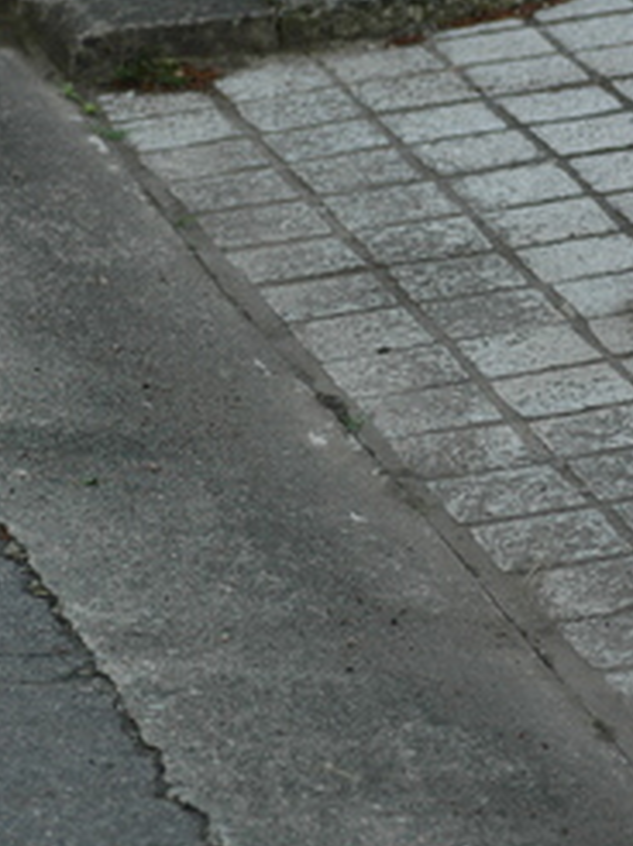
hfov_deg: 5.6
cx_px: 595
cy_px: 313
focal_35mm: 264
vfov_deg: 7.5
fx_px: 6448
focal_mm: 90
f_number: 5
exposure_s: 1/400
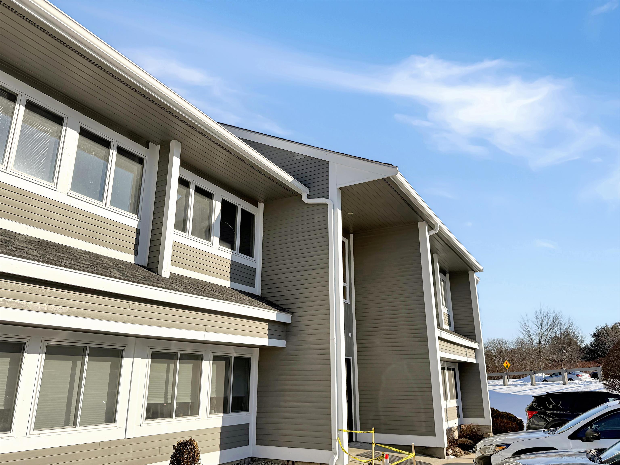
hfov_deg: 71.6
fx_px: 430
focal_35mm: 24
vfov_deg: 56.8
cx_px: 310
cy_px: 232
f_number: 1.78
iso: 80
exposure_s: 1/6711
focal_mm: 6.76
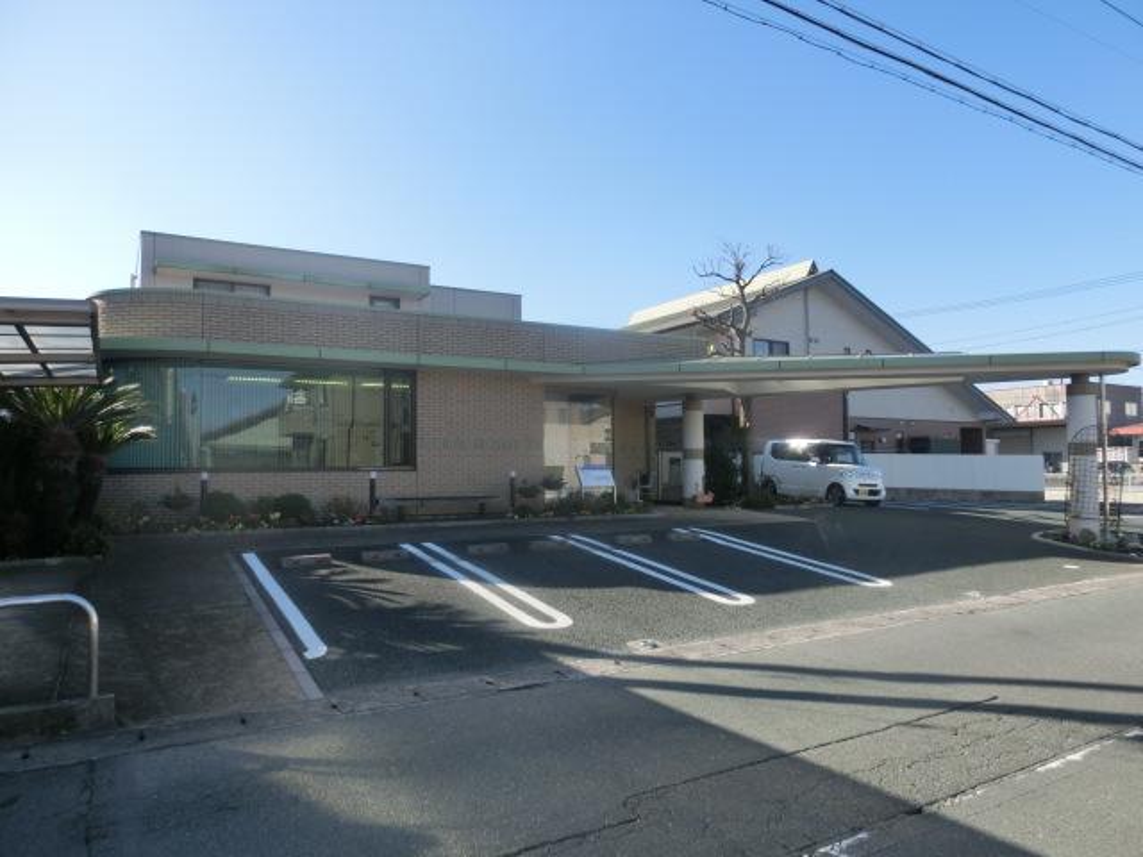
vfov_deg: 56.8
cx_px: 572
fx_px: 792
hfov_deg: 71.6
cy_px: 428
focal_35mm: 24
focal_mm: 4.24
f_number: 3
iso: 80
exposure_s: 1/800
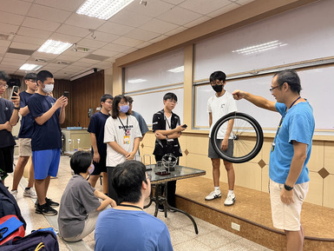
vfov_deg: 51.4
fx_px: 261
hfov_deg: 65.3
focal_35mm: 27
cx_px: 164
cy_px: 129
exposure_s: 1/60
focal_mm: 5.1
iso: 160
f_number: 1.6
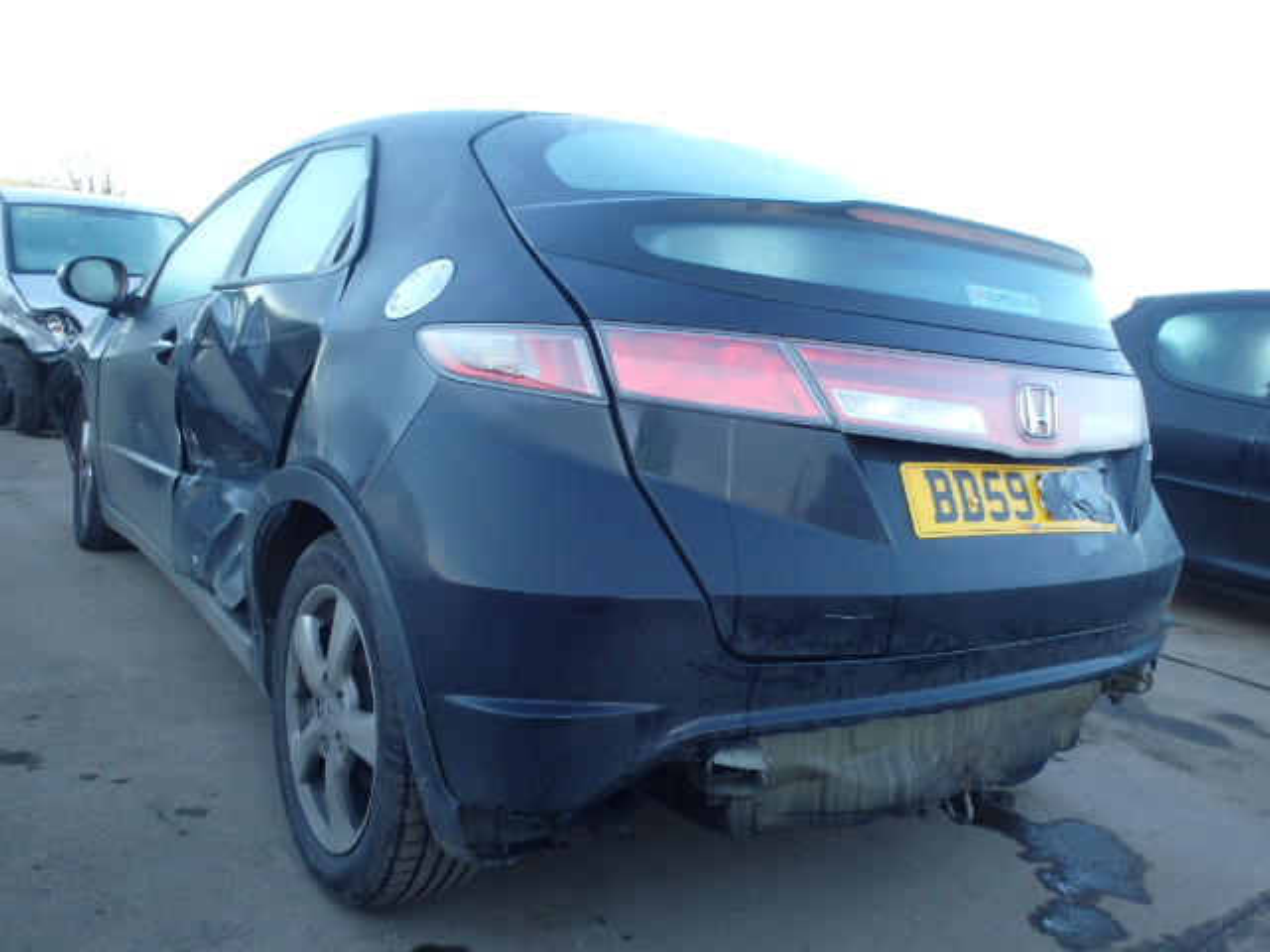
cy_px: 476
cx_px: 635
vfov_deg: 49.7
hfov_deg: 63.4
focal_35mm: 28
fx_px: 1027
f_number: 3.9
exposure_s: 1/40
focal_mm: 5
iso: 200
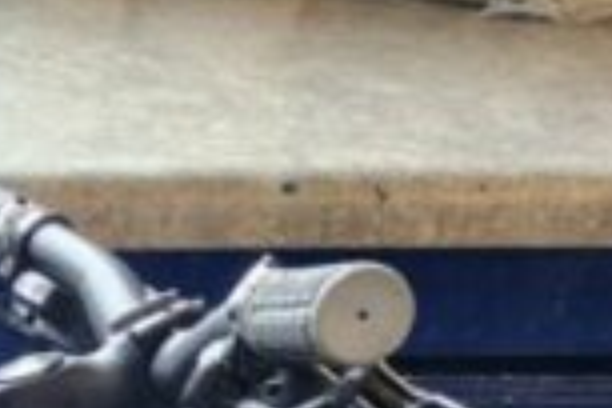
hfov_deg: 12.4
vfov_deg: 8.1
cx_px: -696
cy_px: 1266
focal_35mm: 141
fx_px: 2397
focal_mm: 5.54
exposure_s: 1/40
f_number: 1.8
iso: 640
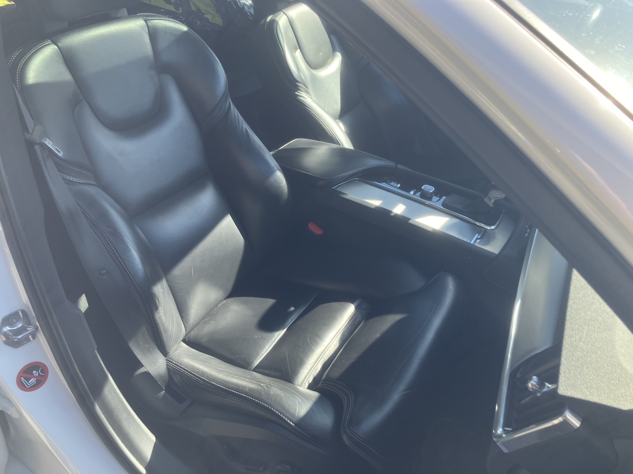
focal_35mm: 28
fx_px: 512
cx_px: 316
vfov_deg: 49.7
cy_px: 237
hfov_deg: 63.4
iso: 32
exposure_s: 1/172
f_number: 1.8
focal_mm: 3.99
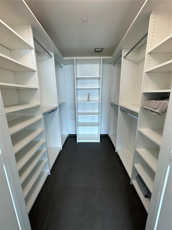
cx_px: 86
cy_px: 115
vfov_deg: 102.1
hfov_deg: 85.7
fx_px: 93
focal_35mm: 14
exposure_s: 1/120
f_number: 2.2
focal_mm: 2.22
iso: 160
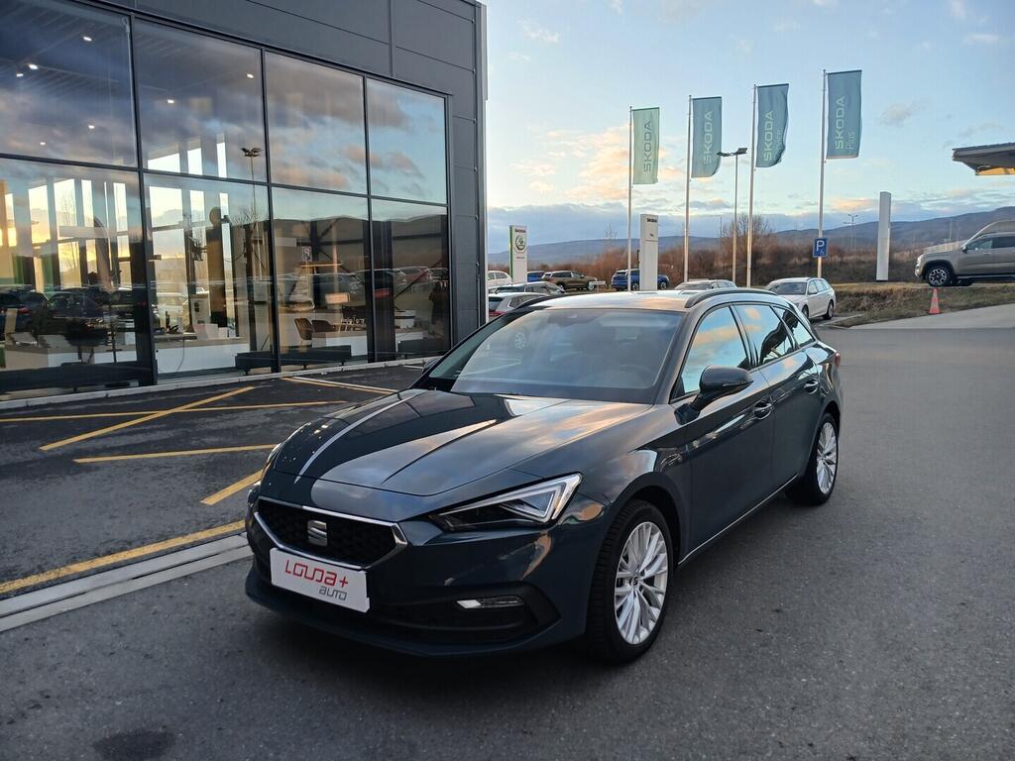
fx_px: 762
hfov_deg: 67.3
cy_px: 380
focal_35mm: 26
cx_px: 508
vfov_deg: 53.1
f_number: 1.8
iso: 32
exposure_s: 1/50
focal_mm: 3.98
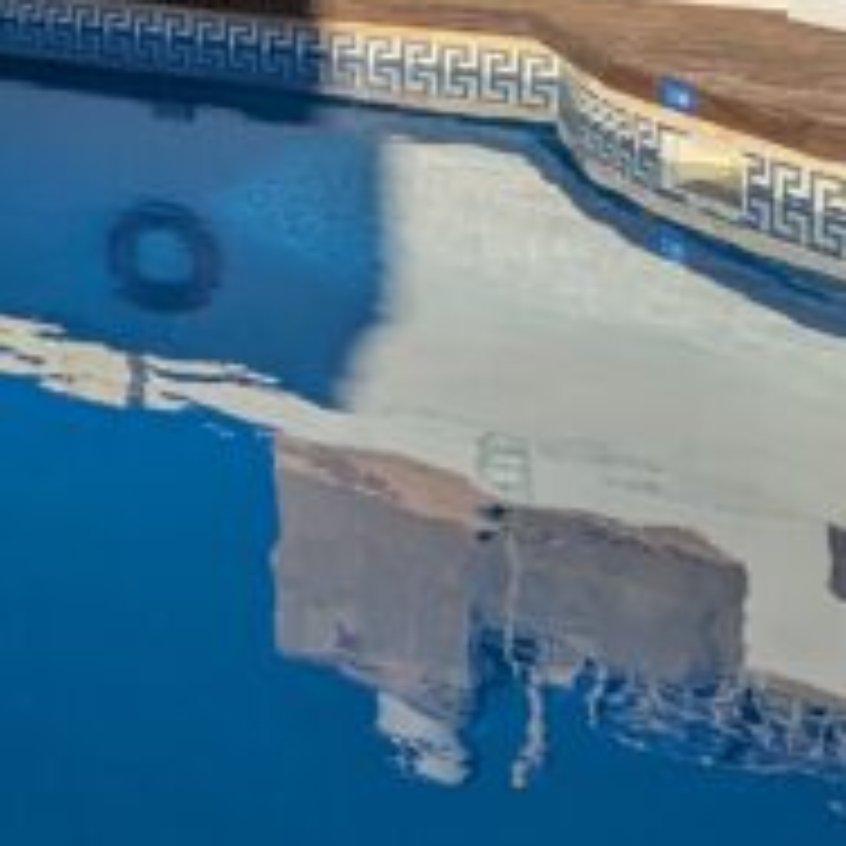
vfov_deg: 26.6
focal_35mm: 58
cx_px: -652
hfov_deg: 20.9
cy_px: -137
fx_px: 1604
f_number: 1.95
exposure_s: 1/2825
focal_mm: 2.23
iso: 43
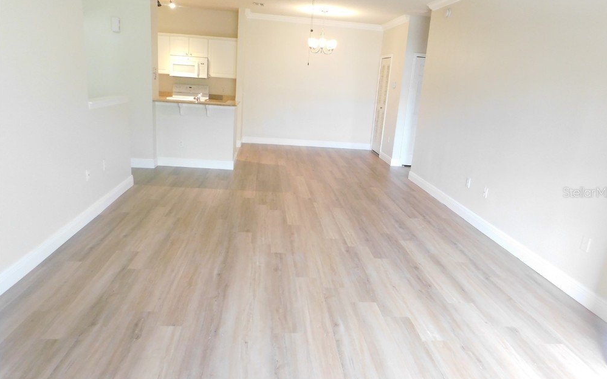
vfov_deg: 49.3
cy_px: 192
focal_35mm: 25
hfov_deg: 72.5
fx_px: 413
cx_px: 309
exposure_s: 1/25
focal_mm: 4
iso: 400
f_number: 3
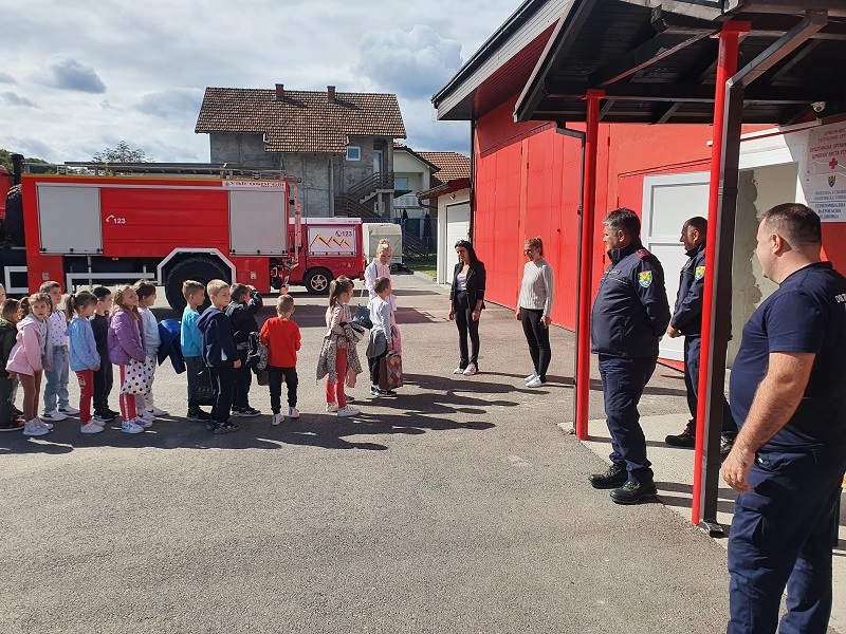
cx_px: 423
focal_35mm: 26
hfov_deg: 67.3
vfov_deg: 53.1
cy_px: 317
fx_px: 635
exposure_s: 1/1948
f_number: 2.4
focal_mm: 4.32
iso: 50
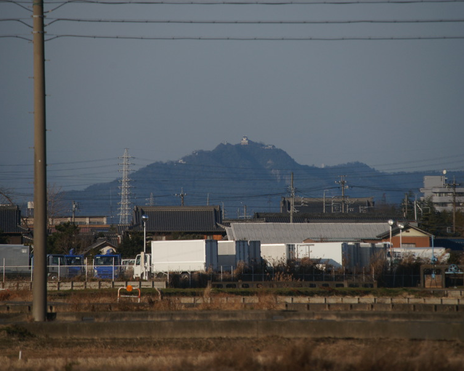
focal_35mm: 637
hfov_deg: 3.0
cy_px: 166
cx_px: 234
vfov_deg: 2.4
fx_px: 8747
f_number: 9
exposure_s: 1/1000
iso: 200
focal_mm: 500
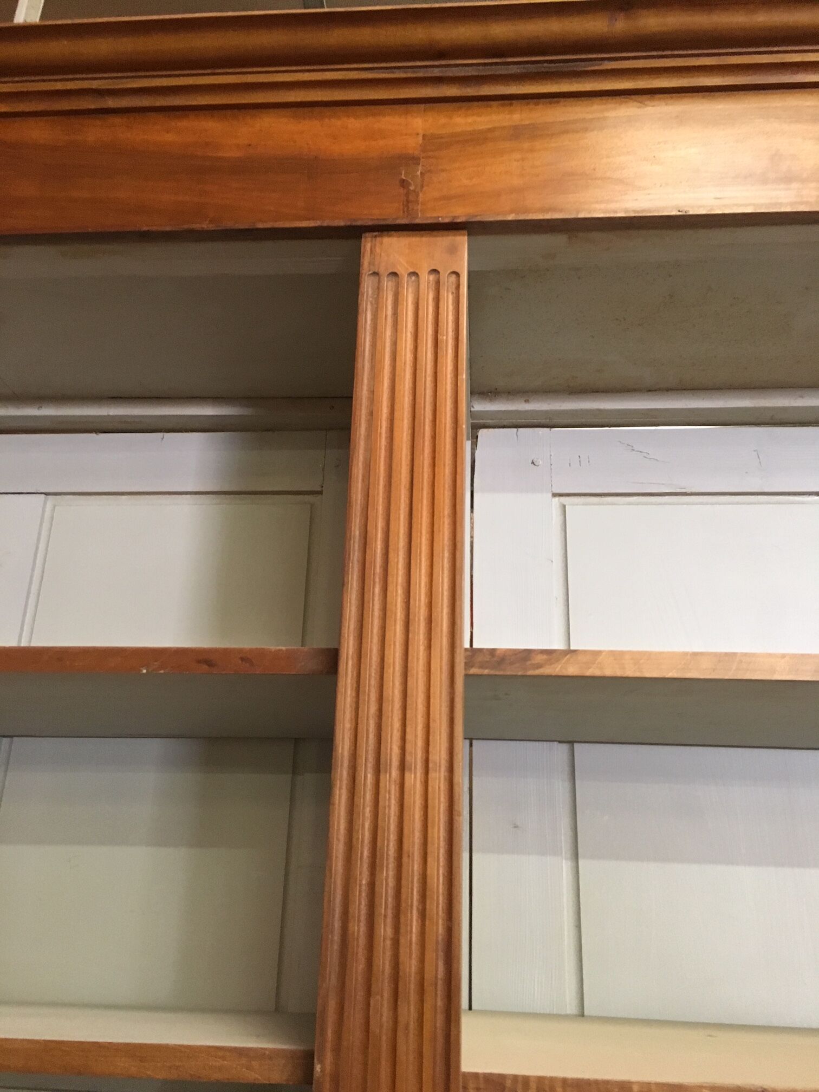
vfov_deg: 61.7
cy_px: 546
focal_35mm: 29
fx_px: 915
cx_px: 410
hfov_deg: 48.2
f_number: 2.2
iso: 200
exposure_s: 1/25
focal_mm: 4.15
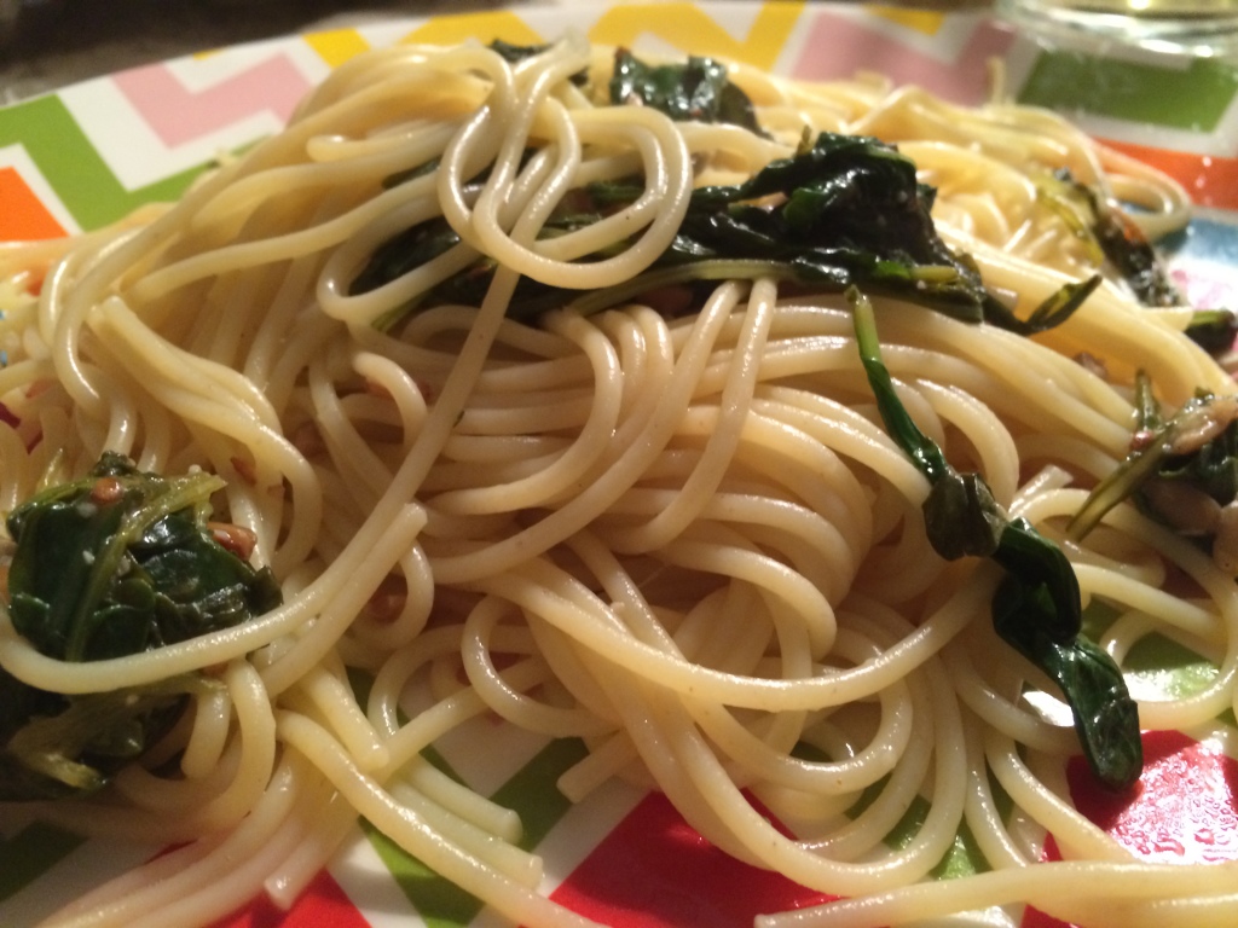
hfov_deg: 60.0
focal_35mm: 30
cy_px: 464
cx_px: 619
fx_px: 1073
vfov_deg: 46.8
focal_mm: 4.12
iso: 320
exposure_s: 1/20
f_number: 2.2
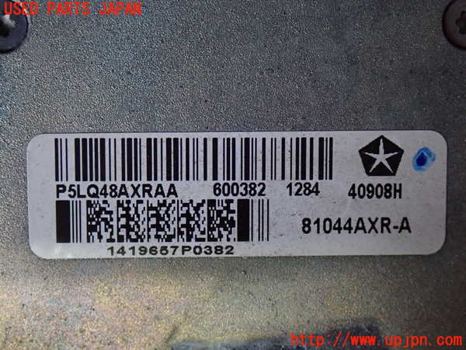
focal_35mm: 71
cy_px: 175
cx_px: 233
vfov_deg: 20.7
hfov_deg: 27.4
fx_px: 956
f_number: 3.9
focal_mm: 12.73
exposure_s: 1/60
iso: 800
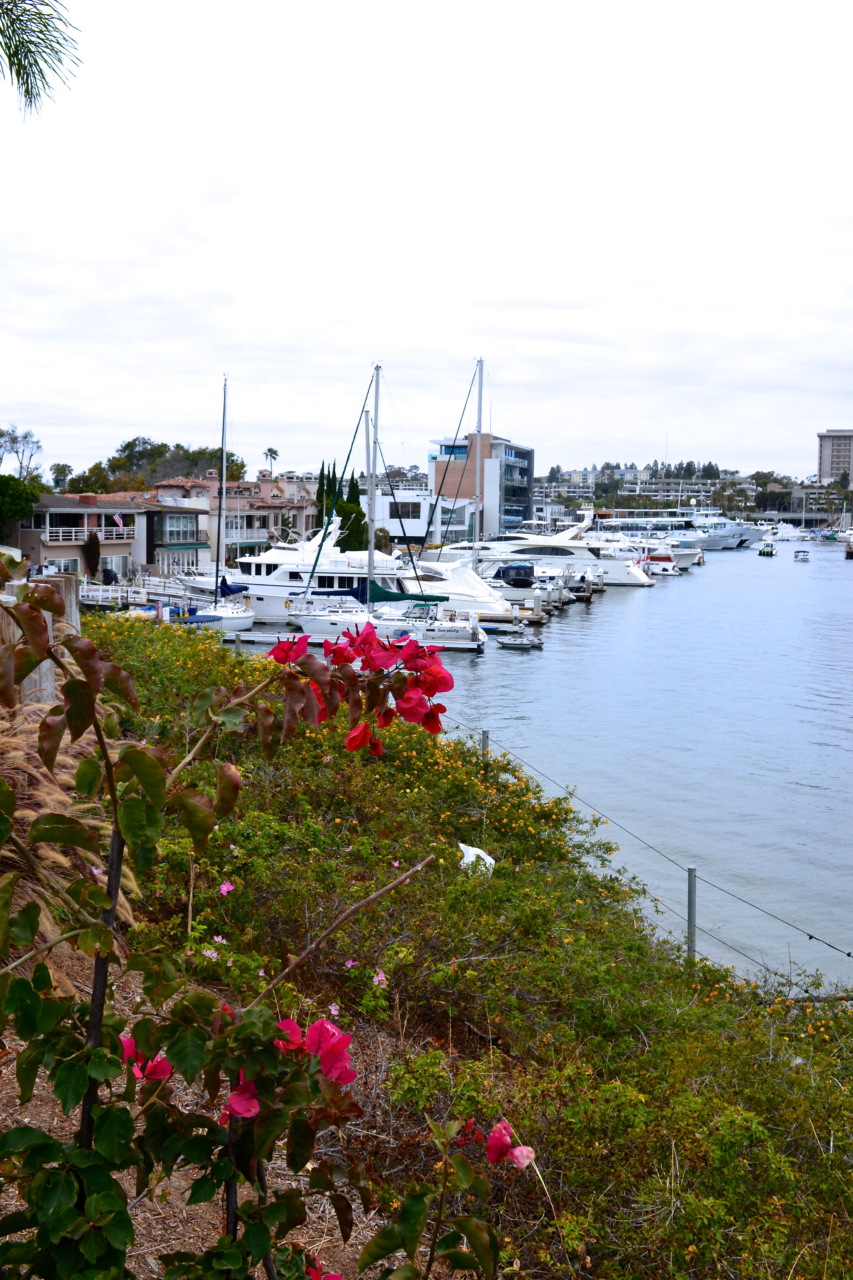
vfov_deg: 53.1
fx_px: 1279
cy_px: 640
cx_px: 426
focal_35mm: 36
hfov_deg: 36.9
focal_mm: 24
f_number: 11
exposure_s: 1/500
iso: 400
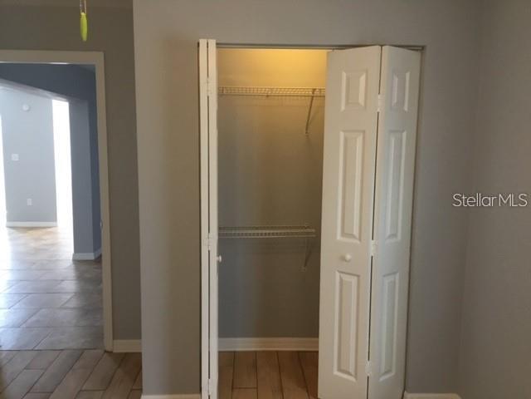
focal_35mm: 31
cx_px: 266
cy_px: 200
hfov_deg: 58.4
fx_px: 476
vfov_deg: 45.4
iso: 80
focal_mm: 3.3
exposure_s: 1/30
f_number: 2.4
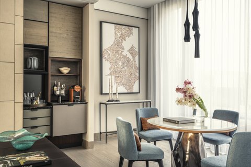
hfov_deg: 58.7
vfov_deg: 41.1
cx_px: 126
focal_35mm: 32
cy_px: 84
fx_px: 223
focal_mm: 32
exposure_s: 2.5
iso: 100
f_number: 11
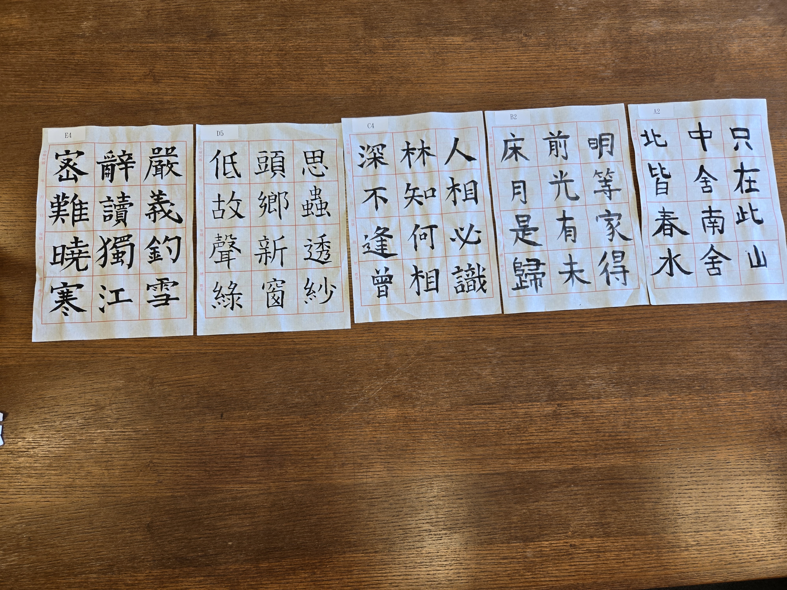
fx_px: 523
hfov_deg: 73.9
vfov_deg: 58.9
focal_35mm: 23
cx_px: 394
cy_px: 295
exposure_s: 1/120
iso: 64
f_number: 1.8
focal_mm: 5.4
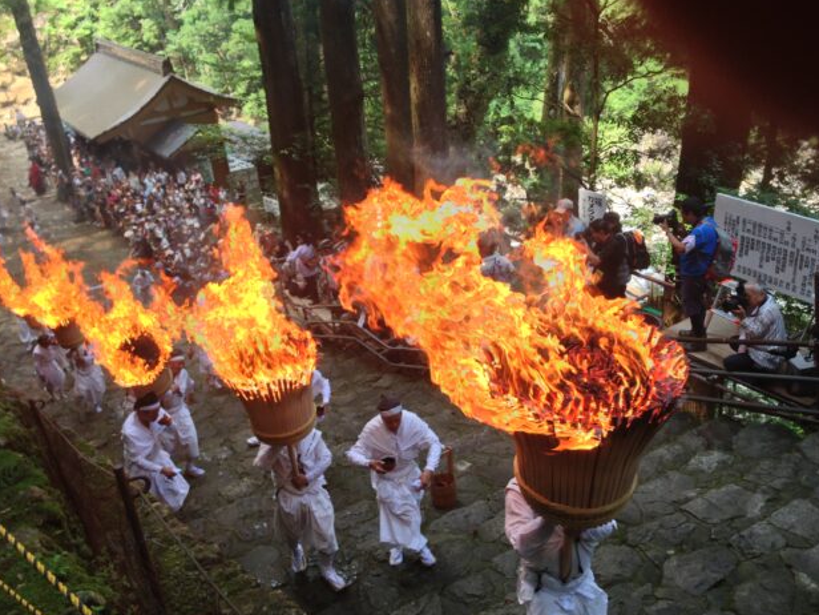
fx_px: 875
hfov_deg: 50.1
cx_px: 411
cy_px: 310
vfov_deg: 38.7
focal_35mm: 37
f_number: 2.4
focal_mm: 4.13
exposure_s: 1/120
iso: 64
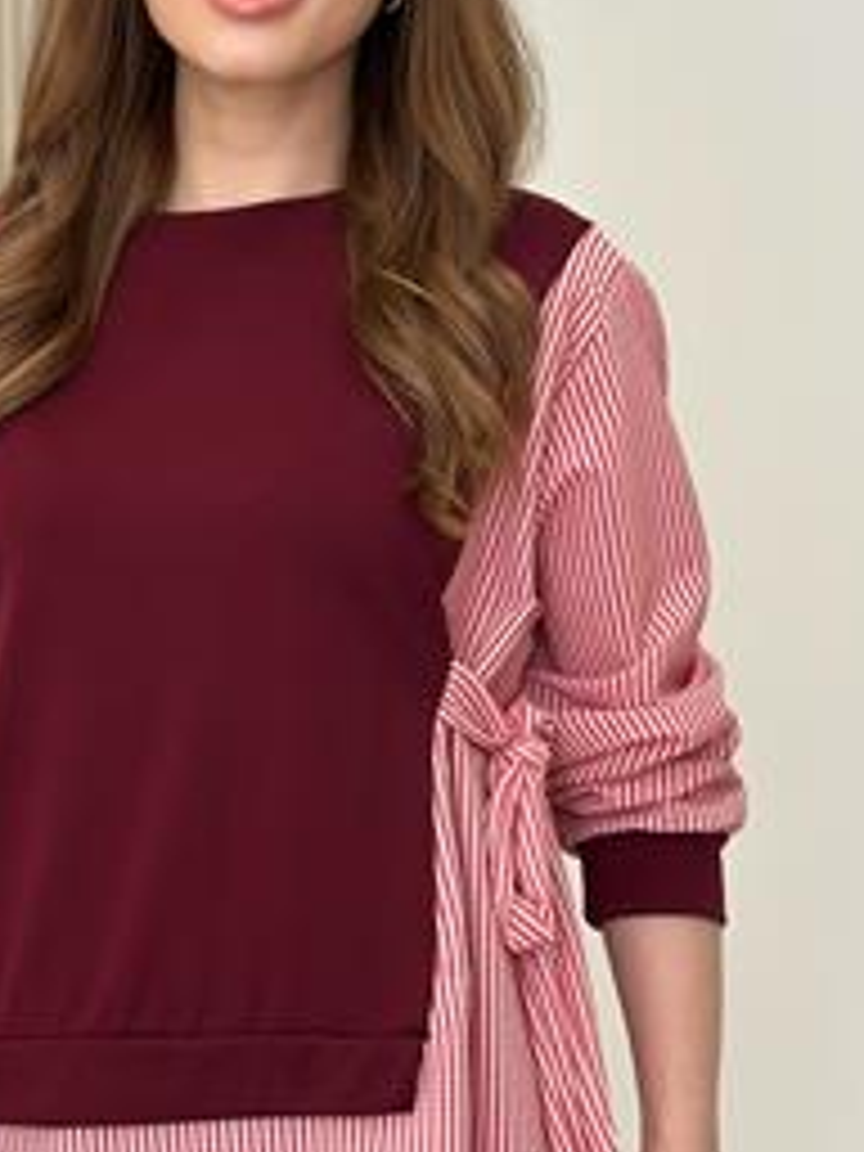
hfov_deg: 14.8
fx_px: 3328
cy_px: 587
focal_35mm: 100
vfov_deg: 19.6
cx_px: 274
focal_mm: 6.86
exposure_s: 1/335
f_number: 1.78
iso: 80
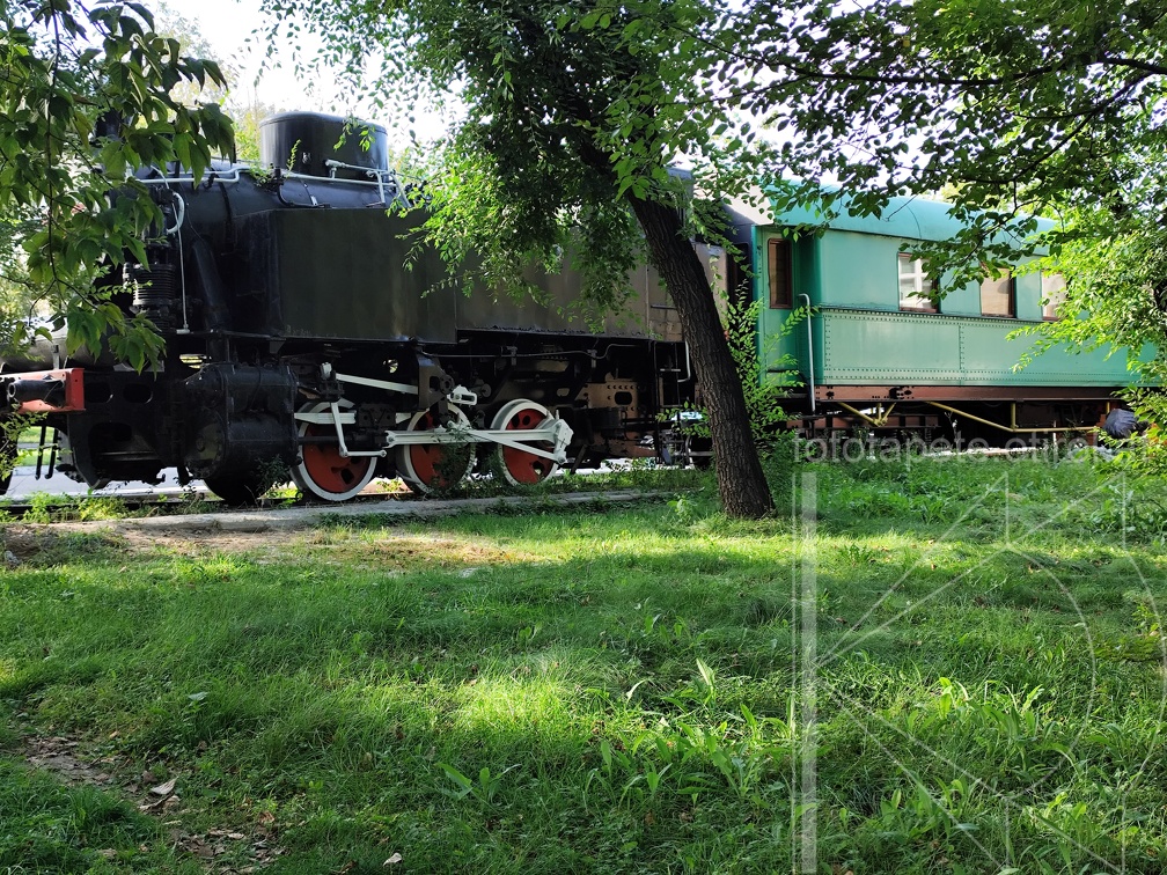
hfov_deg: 41.2
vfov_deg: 31.5
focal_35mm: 46
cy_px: 438
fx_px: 1551
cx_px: 584
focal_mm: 6.19
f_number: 1.65
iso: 50
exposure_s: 1/188
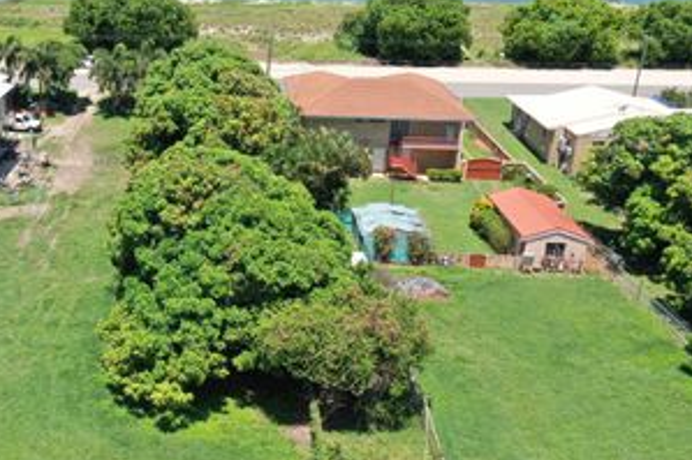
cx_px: 155
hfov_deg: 42.8
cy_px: 163
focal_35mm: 44
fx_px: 845
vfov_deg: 30.3
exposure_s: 1/320
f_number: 5.6
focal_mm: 10.26
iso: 100
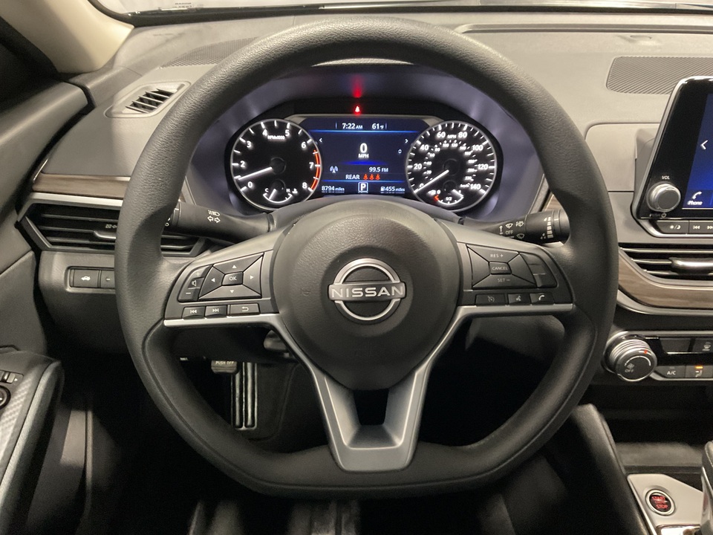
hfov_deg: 61.7
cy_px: 268
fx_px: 597
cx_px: 356
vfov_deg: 48.2
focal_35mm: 29
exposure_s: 1/30
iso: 400
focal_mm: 3
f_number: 1.8
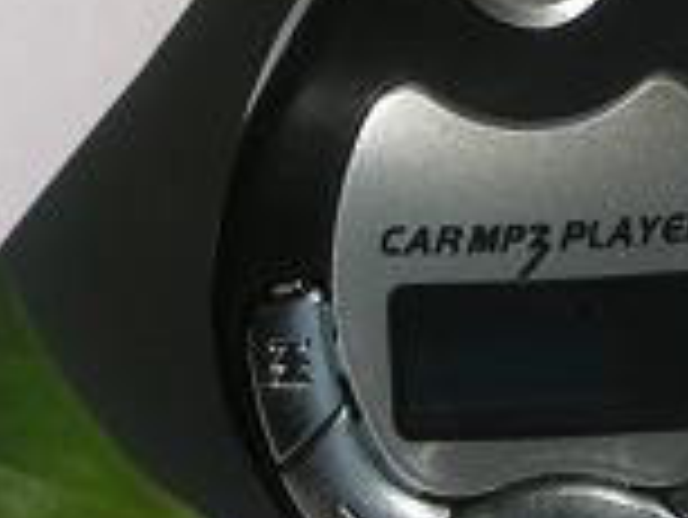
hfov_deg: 5.7
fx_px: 6803
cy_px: -68
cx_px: 962
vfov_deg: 4.3
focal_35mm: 342
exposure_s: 1/500
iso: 50
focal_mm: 12.6
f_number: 6.3
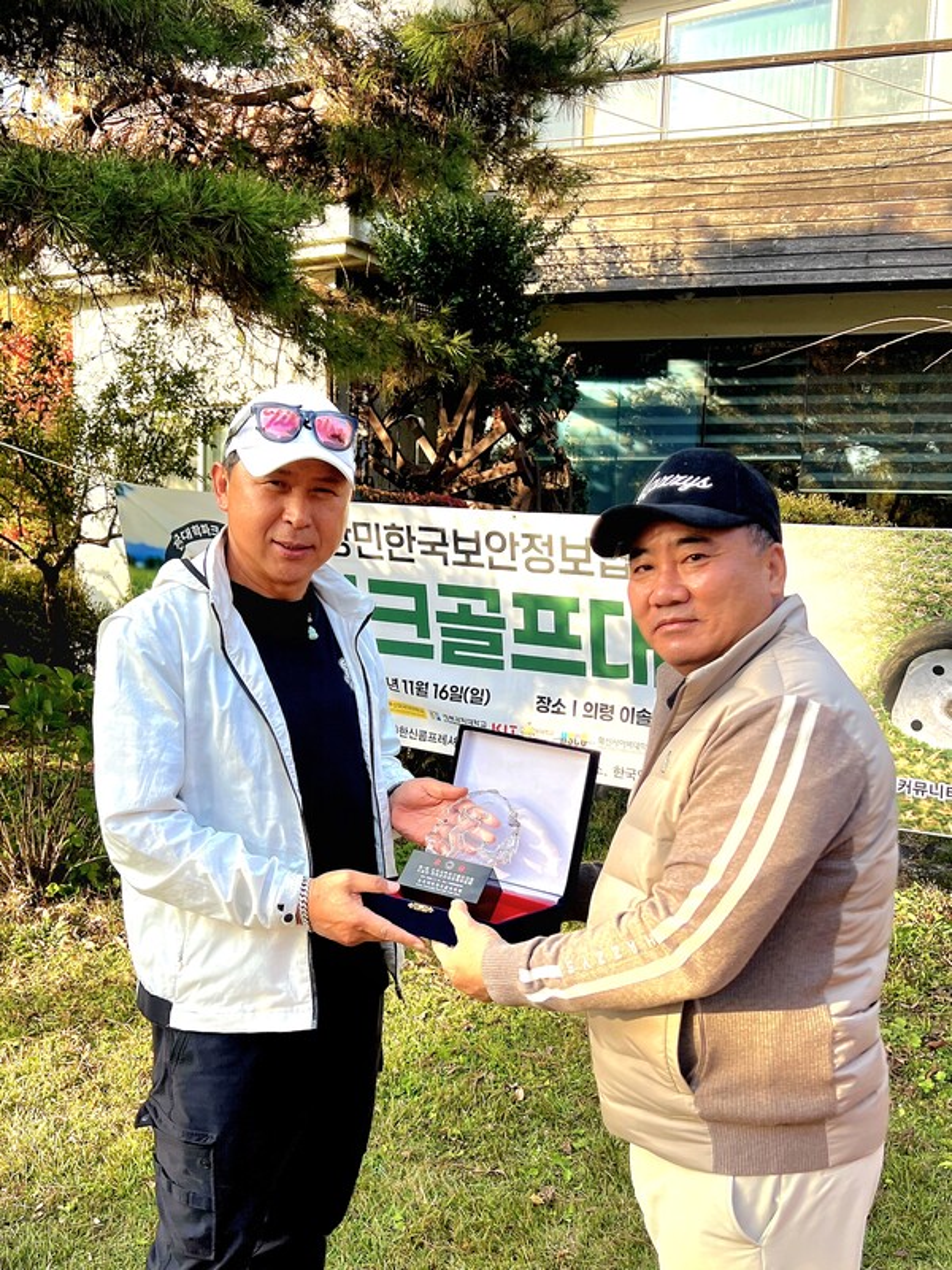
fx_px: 953
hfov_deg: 53.1
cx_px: 476
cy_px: 635
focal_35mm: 26
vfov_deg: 67.3
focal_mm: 5.7
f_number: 1.5
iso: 50
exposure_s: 1/833
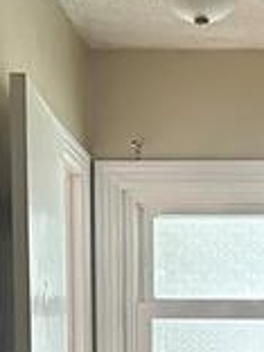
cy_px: 584
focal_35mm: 118
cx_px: 235
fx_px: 1200
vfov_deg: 15.0
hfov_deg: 12.5
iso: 1000
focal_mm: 6.86
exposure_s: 1/43
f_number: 1.78
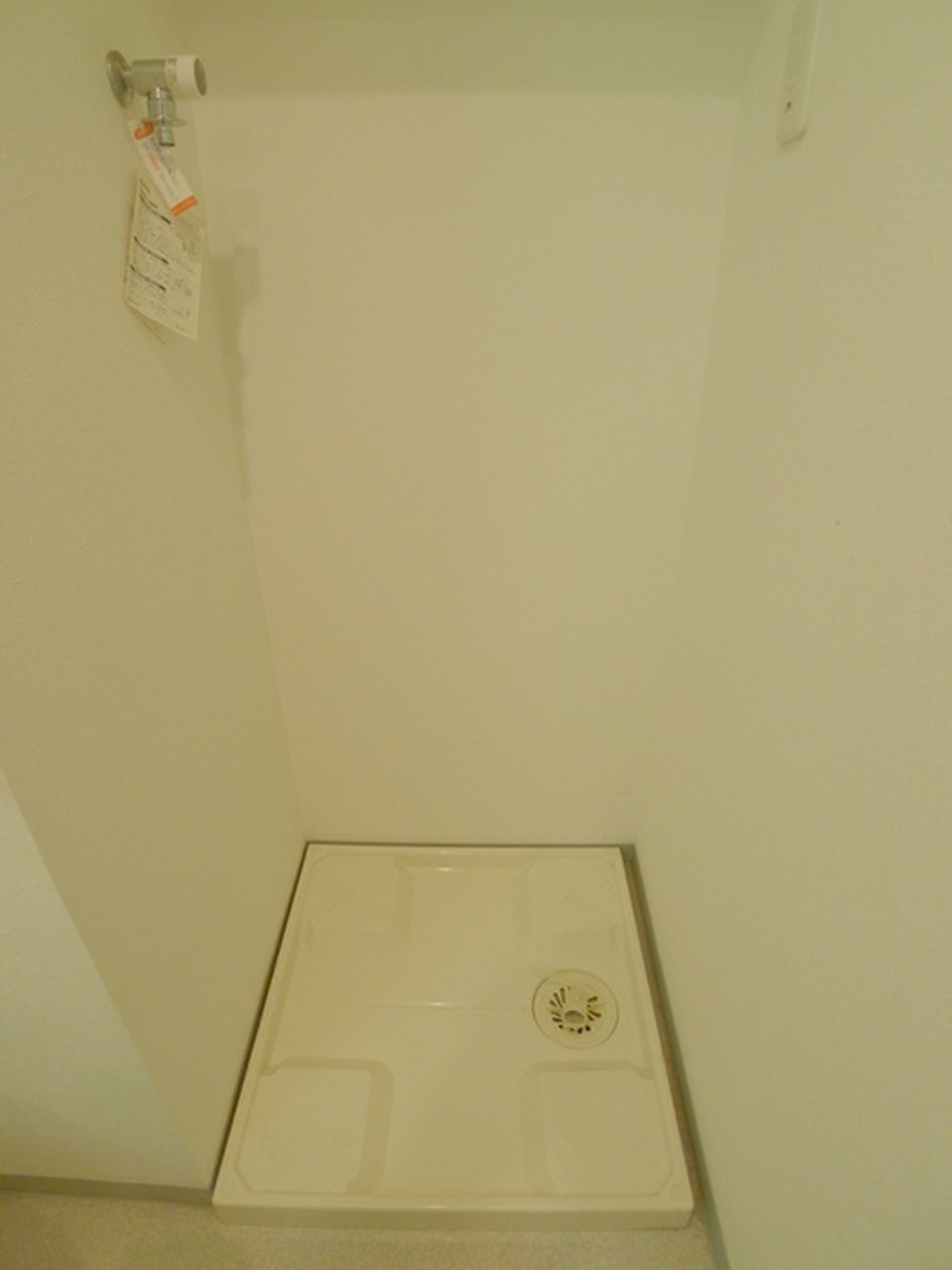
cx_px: 476
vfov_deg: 71.6
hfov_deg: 56.8
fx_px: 880
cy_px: 635
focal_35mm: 24
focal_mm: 5.1
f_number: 2
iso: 200
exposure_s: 1/60
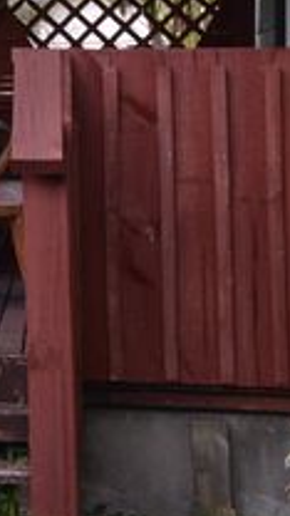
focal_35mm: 174
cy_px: 12
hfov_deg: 6.4
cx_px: -568
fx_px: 2379
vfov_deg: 12.2
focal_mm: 30
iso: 200
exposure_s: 1/160
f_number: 6.3
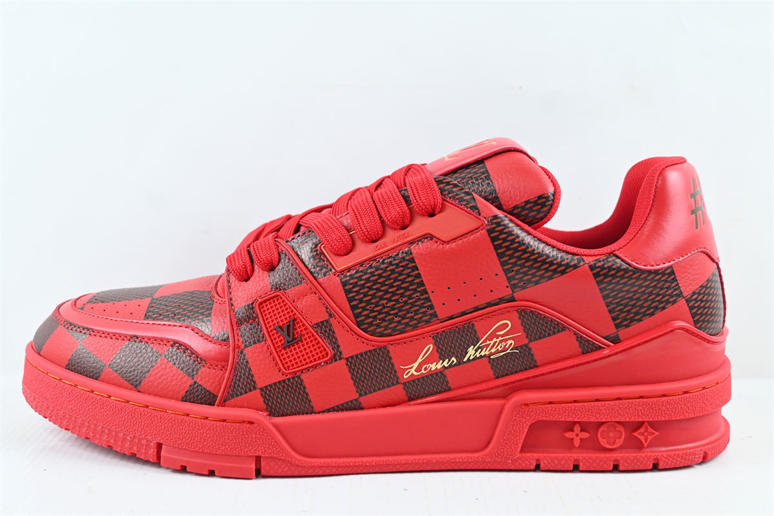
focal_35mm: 44
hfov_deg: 45.0
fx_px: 935
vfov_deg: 30.8
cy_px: 258
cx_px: 387
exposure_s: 1/125
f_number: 4.8
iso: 640
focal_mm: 29
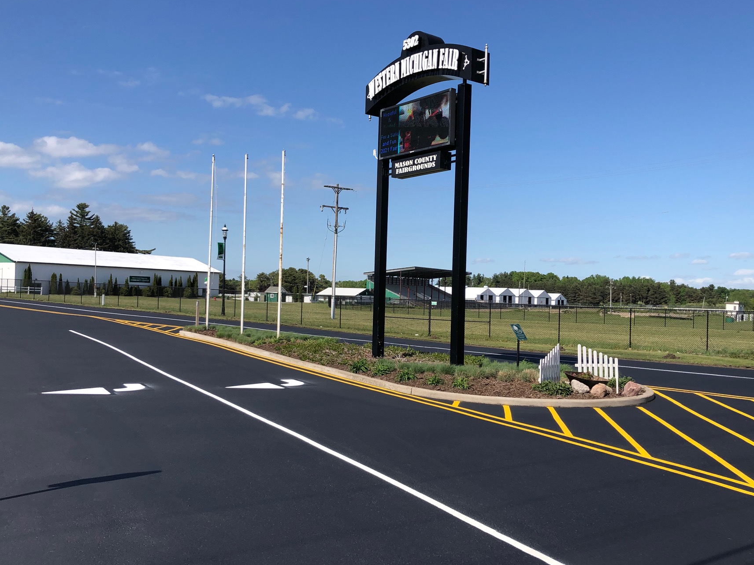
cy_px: 292
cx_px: 394
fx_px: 719
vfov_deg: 42.9
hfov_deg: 55.3
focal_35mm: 33
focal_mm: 3.99
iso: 20
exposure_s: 1/2315
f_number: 1.8
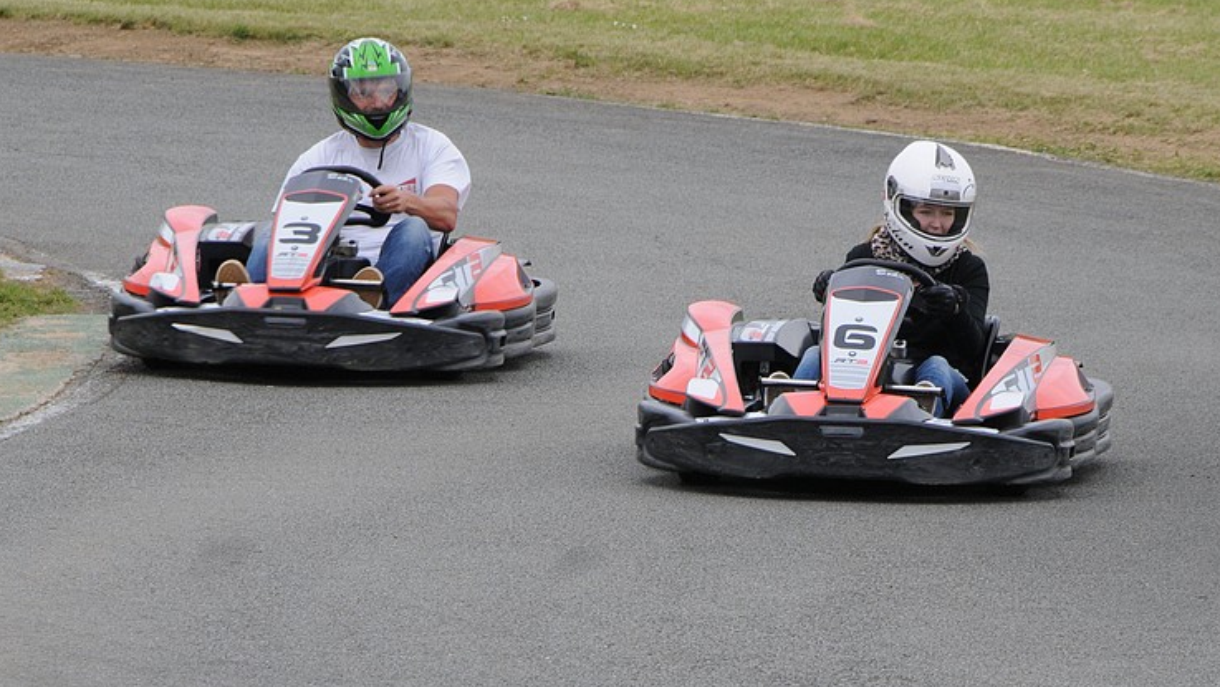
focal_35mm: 341
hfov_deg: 6.3
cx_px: 603
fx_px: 11034
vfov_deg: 3.6
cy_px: 350
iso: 400
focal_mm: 200
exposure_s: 1/160
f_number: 14
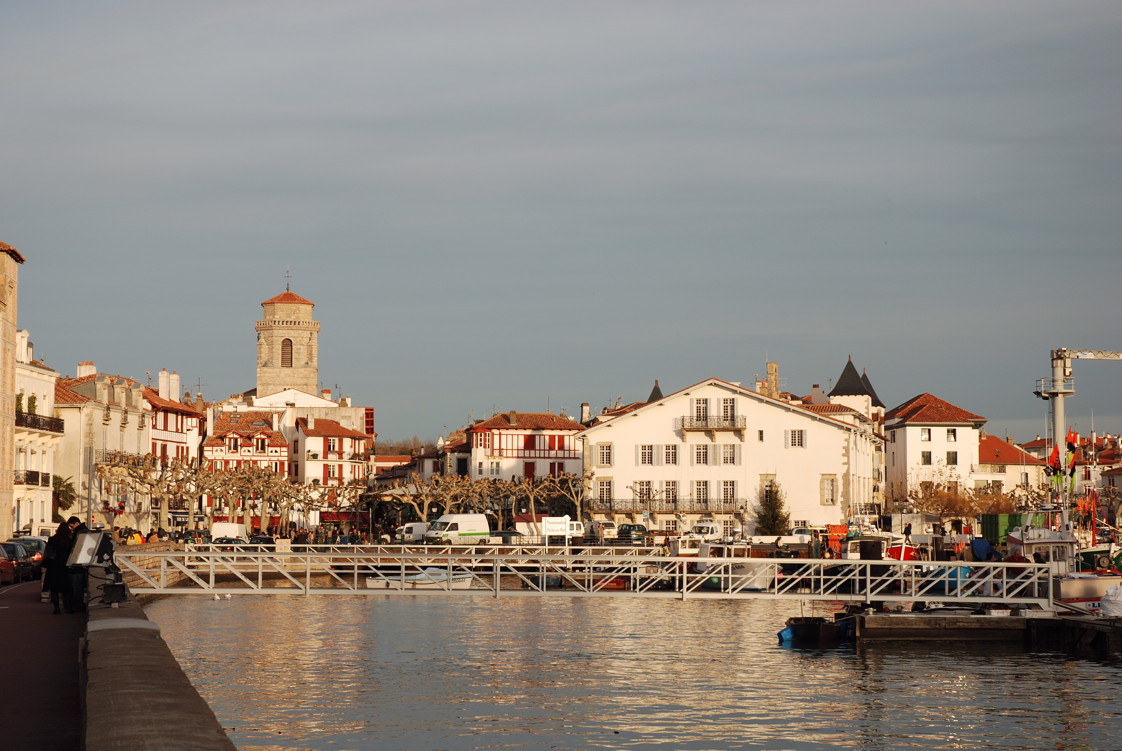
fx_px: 2247
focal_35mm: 72
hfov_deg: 28.0
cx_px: 561
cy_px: 376
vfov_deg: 19.0
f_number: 7.1
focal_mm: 48
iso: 100
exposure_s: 1/200
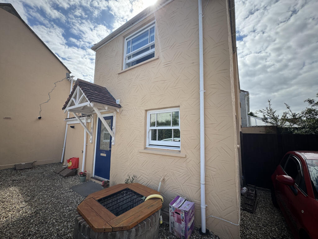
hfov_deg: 102.1
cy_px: 120
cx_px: 159
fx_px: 129
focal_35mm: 14
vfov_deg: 85.7
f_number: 2.2
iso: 50
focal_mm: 2.22
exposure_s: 1/921
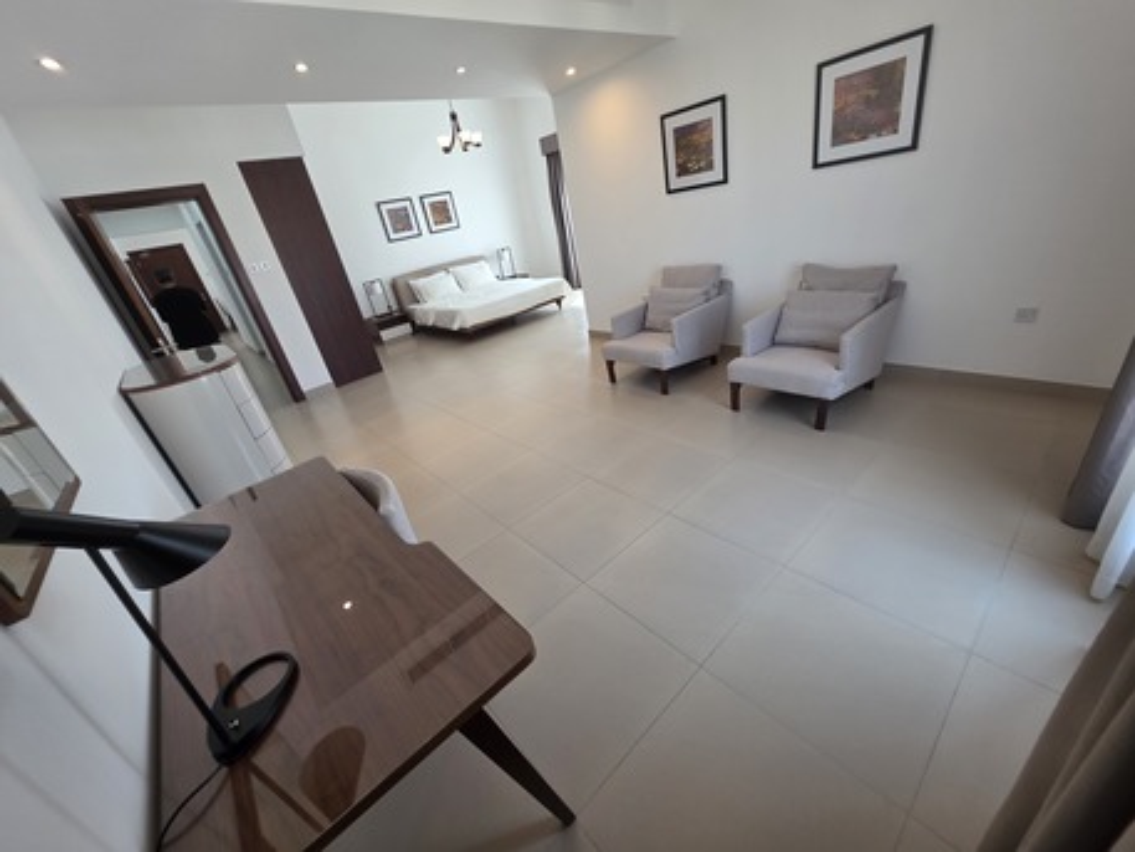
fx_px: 426
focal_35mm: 13
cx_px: 568
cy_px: 426
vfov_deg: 89.9
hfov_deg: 106.2
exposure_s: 1/100
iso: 125
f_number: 1.9
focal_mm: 2.2
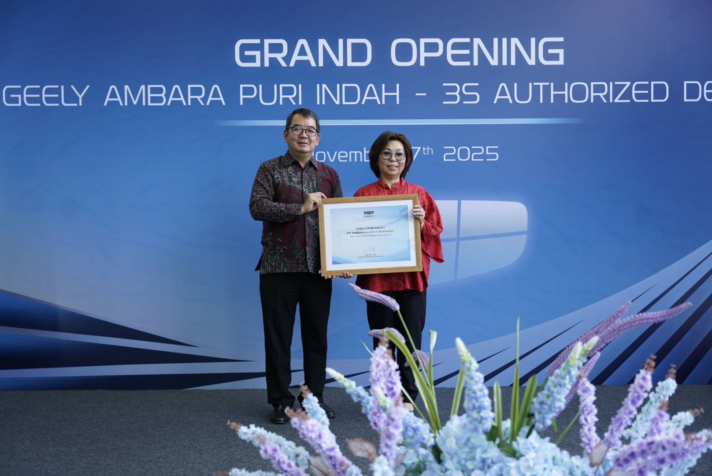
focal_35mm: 40
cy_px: 238
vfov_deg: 33.1
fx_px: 800
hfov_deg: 48.0
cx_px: 356
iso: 500
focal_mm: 40.4
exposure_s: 1/640
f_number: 2.8
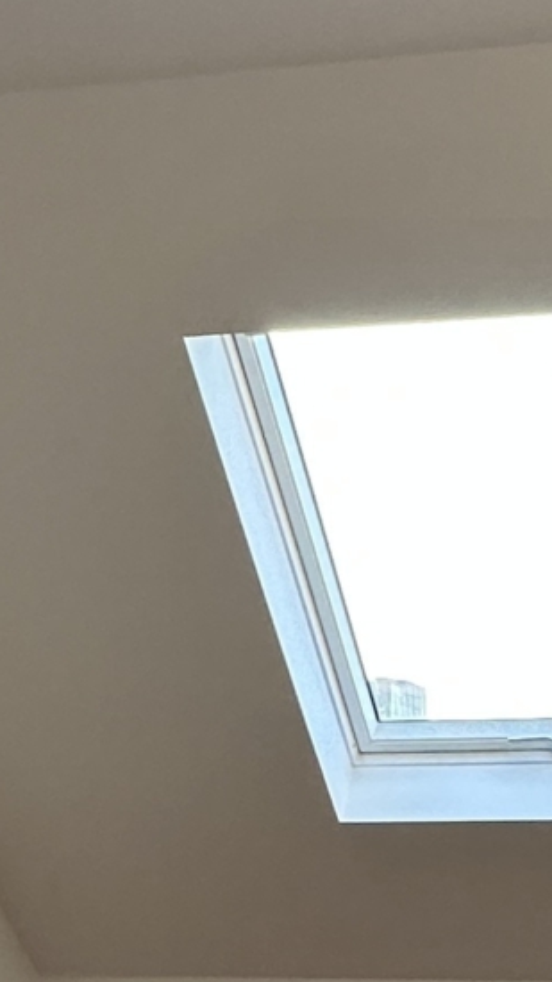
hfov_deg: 16.7
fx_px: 1849
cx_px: 523
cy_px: 948
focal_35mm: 71
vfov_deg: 28.2
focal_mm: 2.22
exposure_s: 1/99
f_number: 2.2
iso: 160
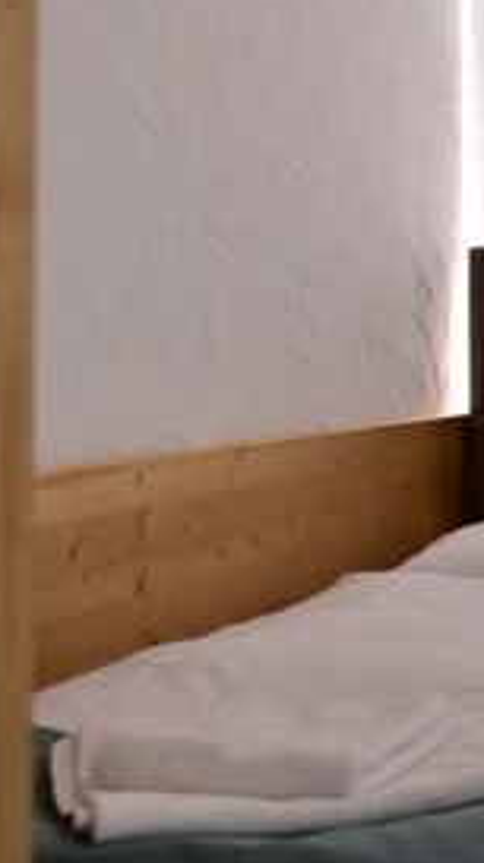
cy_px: 389
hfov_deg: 14.9
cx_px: 1069
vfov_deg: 35.4
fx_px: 1350
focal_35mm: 59
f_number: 2.8
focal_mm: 20
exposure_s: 1/13
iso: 1250
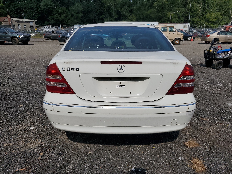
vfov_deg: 53.1
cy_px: 87
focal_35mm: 26
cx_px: 116
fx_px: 174
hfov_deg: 67.3
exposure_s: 1/10000
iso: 50
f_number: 1.5
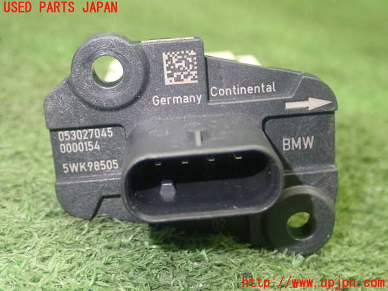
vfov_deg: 25.2
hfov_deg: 33.2
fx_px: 650
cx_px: 194
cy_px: 146
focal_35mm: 58
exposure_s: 1/50
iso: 800
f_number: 3.5
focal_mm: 10.35
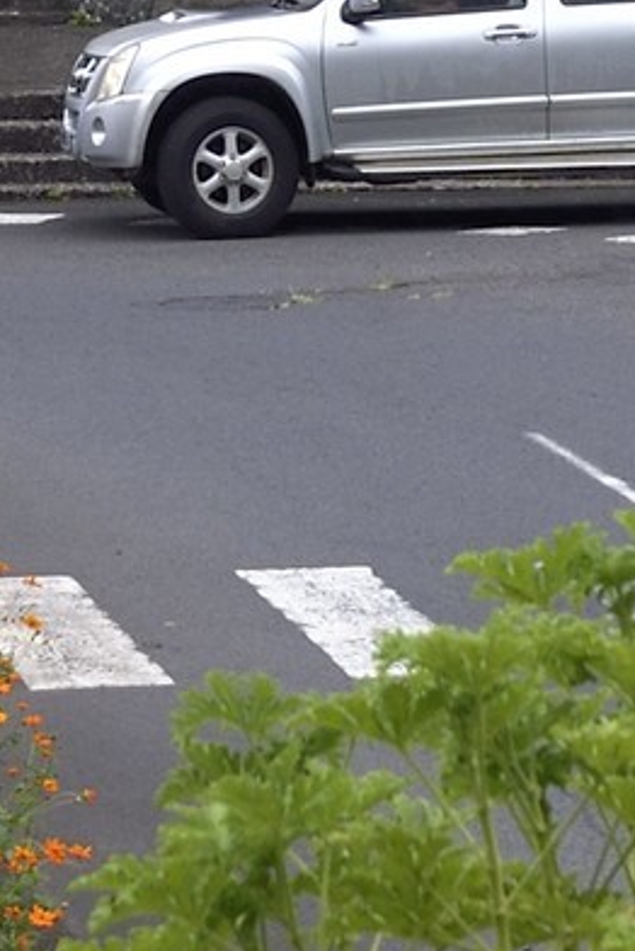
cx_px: 73
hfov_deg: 4.0
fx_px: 9059
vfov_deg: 5.8
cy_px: -1361
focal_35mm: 343
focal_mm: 56
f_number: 14
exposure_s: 1/200
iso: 400
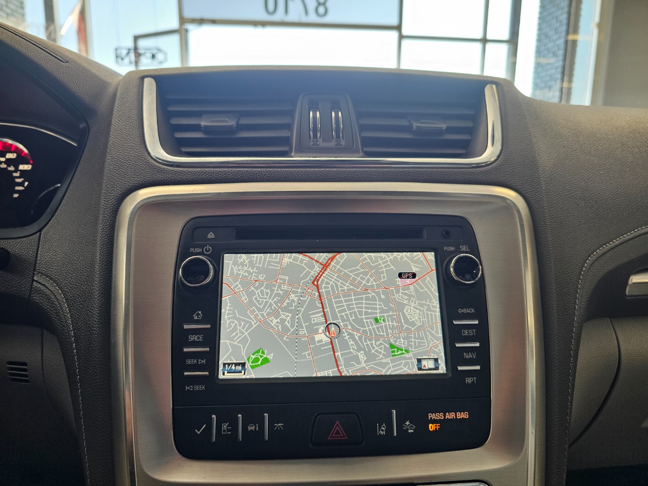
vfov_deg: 58.9
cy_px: 243
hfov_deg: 73.9
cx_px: 324
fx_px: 431
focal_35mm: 23
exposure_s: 1/120
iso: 100
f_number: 1.7
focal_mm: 6.3
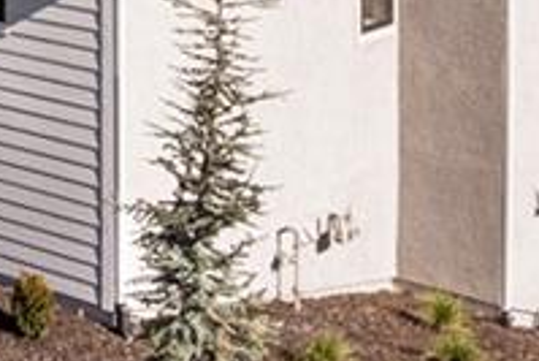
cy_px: -10
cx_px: -474
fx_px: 1693
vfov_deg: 12.0
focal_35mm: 113
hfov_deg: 15.3
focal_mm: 8.38
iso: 140
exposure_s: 1/800
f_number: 2.8
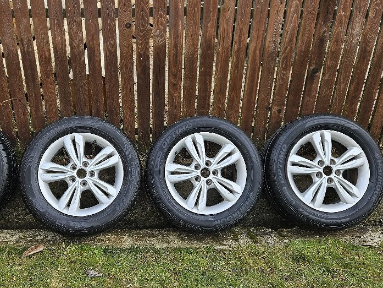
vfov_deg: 43.0
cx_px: 148
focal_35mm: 33
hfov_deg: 54.8
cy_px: 146
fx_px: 365
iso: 32
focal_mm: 5.4
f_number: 1.8
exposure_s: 1/256
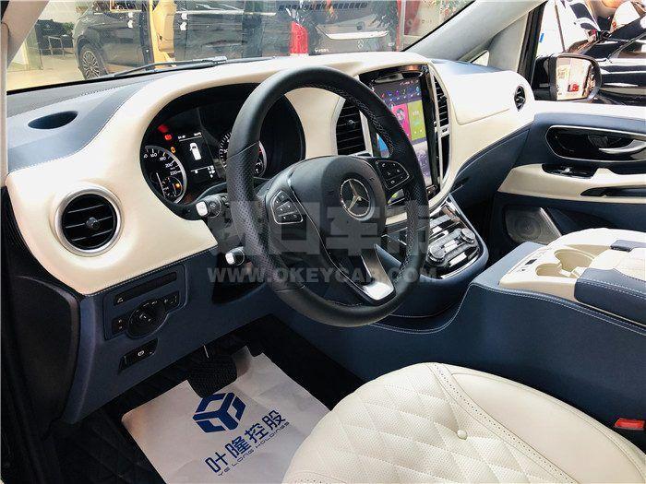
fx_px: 523
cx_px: 323
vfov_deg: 49.7
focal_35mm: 28
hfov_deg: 63.4
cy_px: 242
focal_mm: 4
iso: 64
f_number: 1.8
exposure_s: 1/17
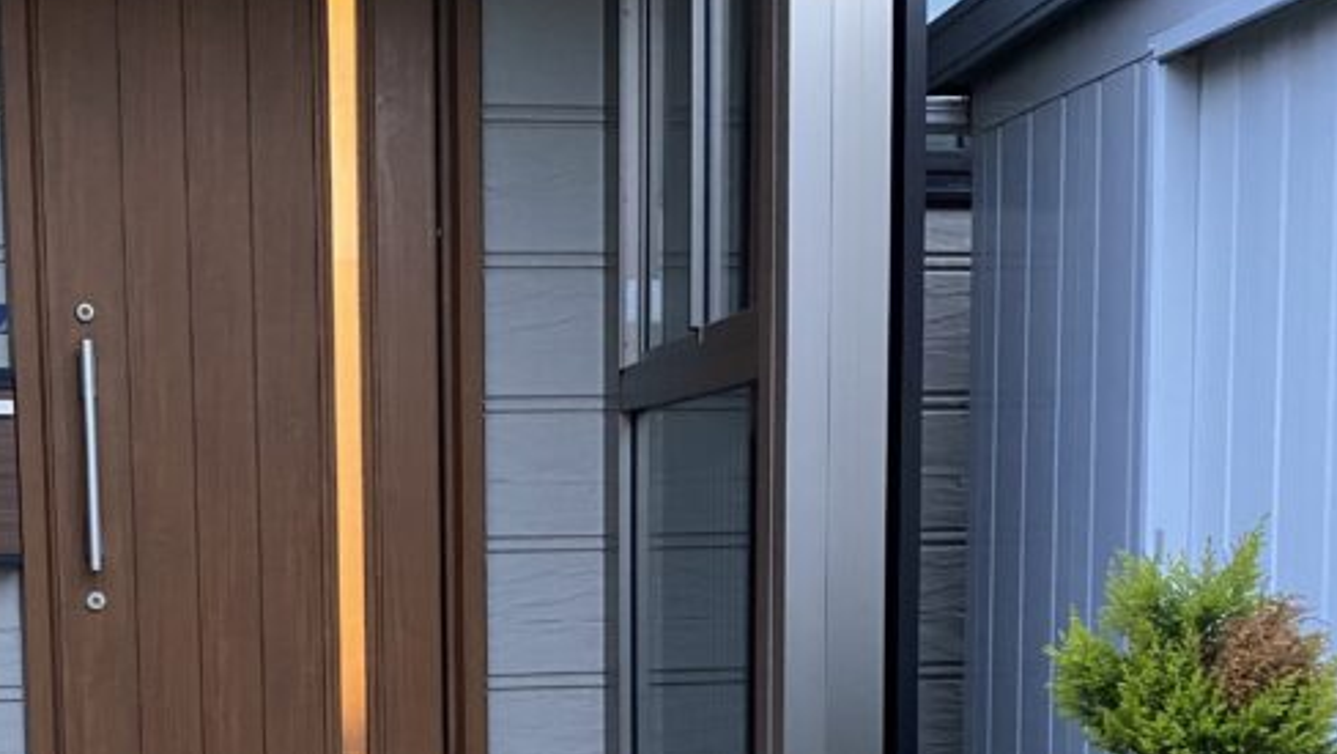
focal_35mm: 58
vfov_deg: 20.1
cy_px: 770
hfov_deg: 35.5
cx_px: 389
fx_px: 2057
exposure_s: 1/60
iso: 400
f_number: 1.8
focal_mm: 4.25
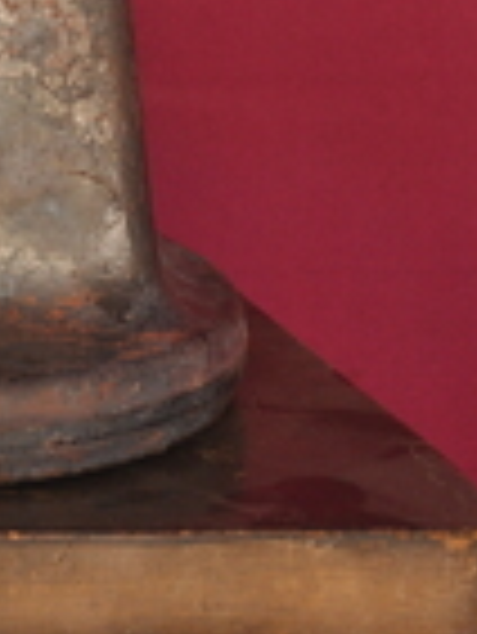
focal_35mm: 336
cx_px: -297
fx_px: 6164
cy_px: 13
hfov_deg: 4.4
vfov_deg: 5.9
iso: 250
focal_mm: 66
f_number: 10
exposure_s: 1/125
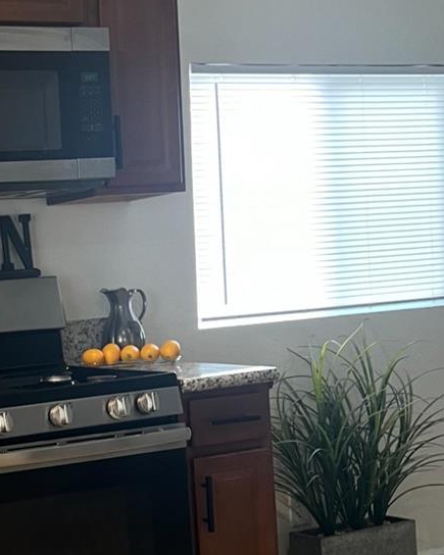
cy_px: 358
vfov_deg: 27.0
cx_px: -107
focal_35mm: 70
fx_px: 1150
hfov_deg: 20.3
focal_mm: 5.7
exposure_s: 1/60
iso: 160
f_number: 1.5
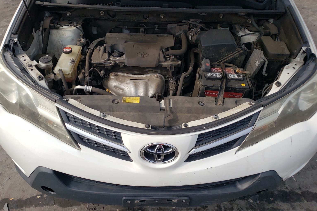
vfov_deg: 46.4
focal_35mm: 28
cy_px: 104
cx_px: 156
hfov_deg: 65.5
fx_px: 247
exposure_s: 1/5000
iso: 50
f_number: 1.5
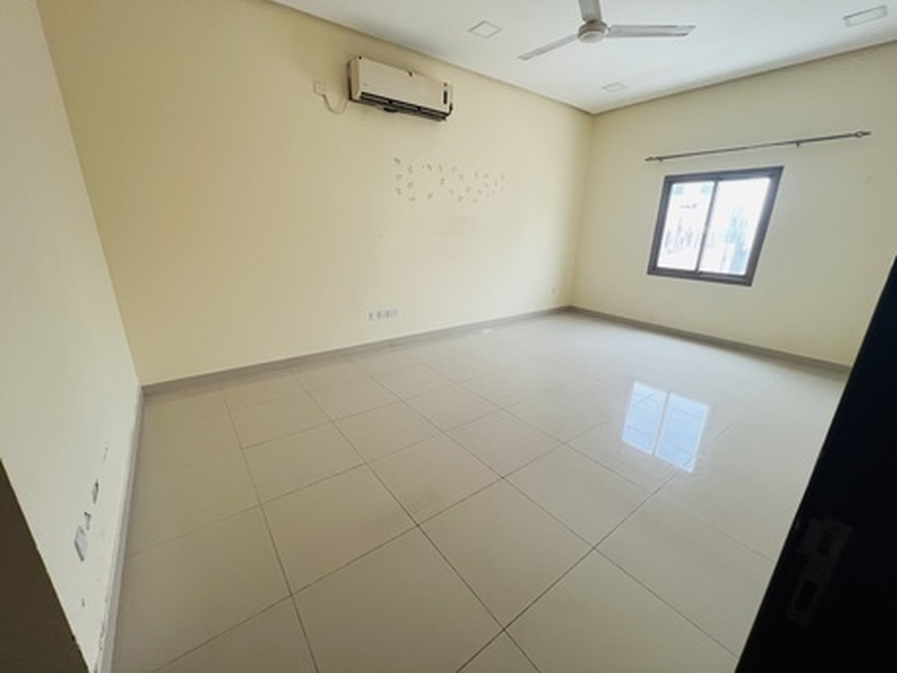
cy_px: 336
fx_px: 337
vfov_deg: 89.9
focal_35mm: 13
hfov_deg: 106.2
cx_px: 448
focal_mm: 1.57
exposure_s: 1/99
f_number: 1.8
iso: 125
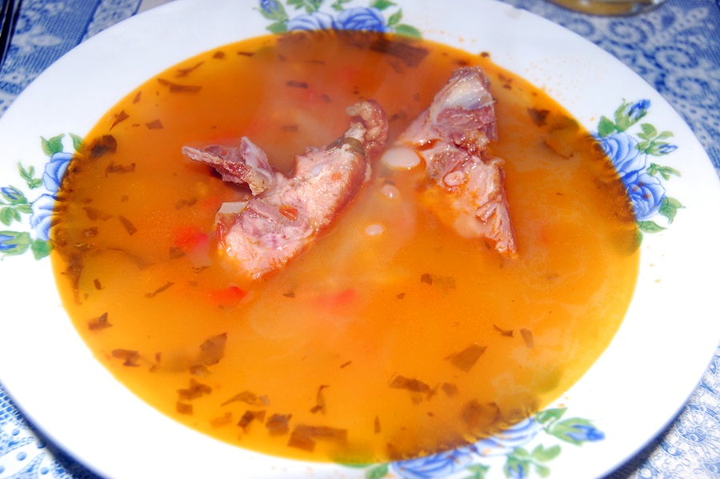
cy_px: 240
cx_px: 360
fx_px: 840
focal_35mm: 42
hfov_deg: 46.4
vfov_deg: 31.9
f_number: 7.1
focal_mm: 28
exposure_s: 1/200
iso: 400
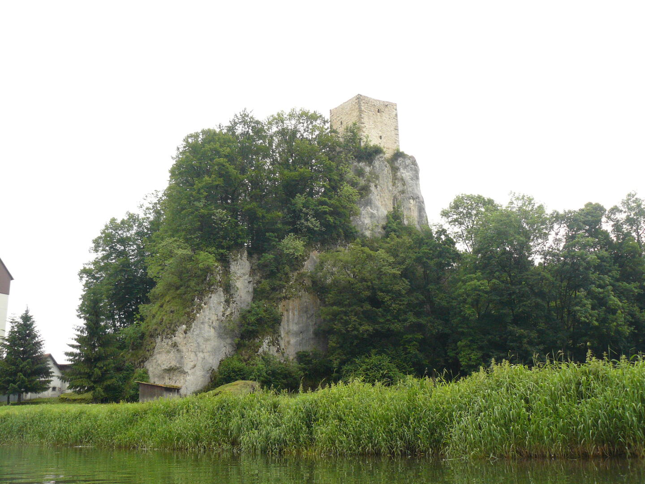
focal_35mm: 36
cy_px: 242
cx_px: 322
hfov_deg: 51.4
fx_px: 671
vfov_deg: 39.7
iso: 200
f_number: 4
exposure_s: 1/200
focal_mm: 6
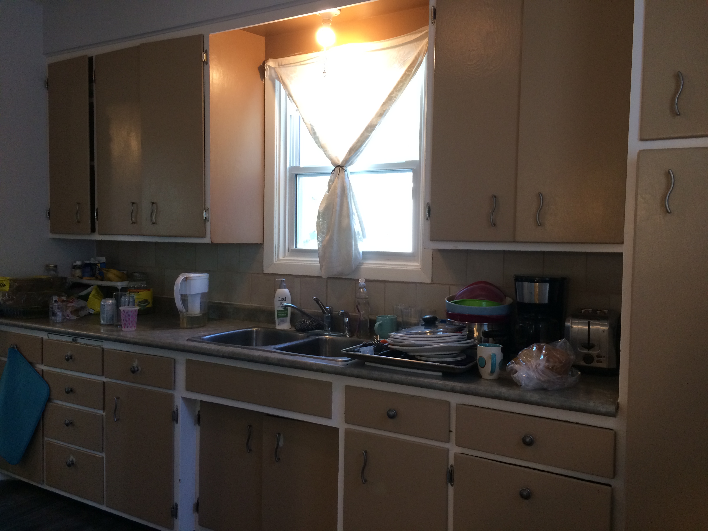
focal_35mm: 29
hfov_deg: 61.7
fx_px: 593
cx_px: 354
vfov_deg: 48.2
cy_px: 266
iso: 64
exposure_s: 1/30
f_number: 2.2
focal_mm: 4.15
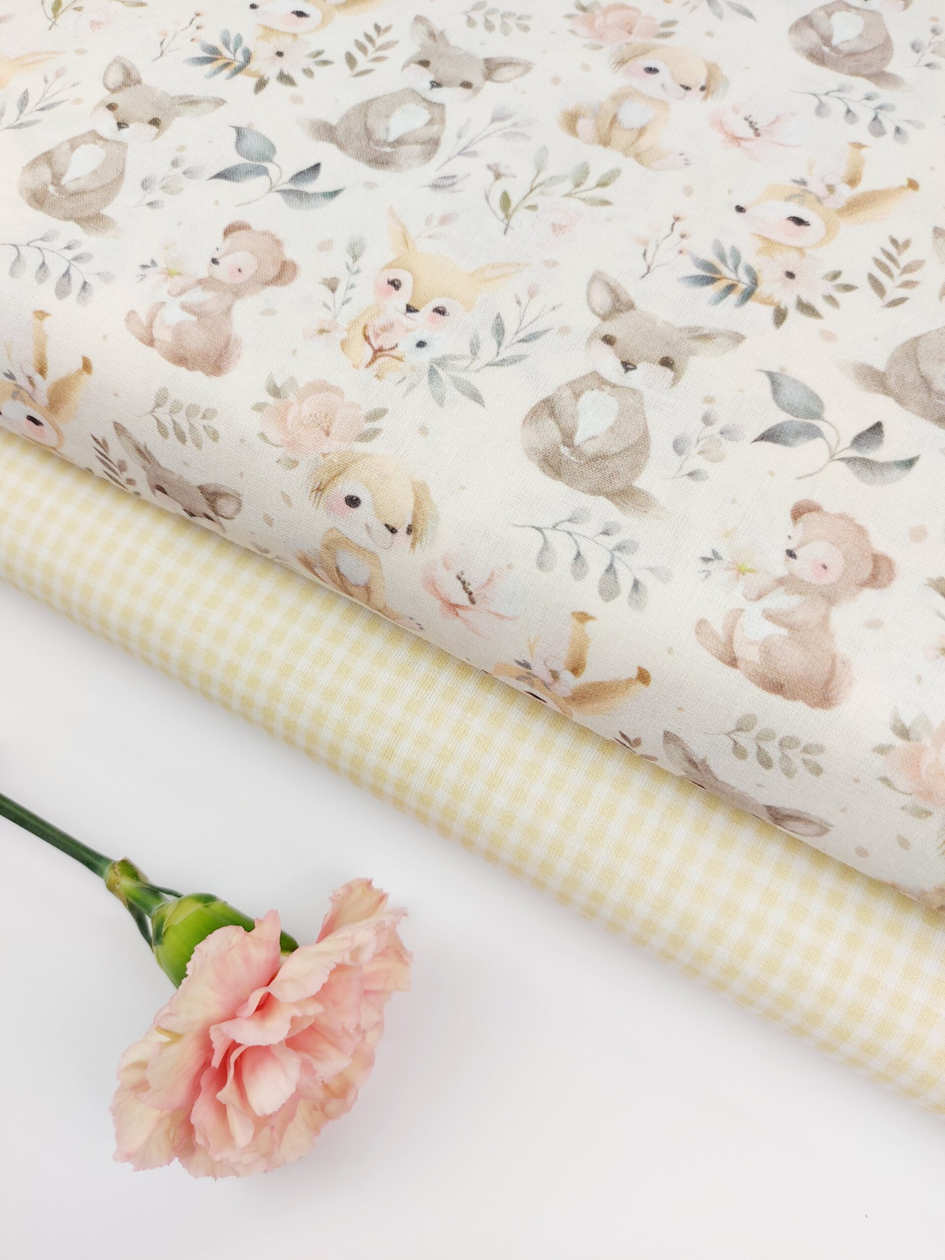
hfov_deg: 56.8
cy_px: 630
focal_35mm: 24
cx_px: 472
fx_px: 874
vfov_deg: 71.6
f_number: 1.8
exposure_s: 1/100
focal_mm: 5.23
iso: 40
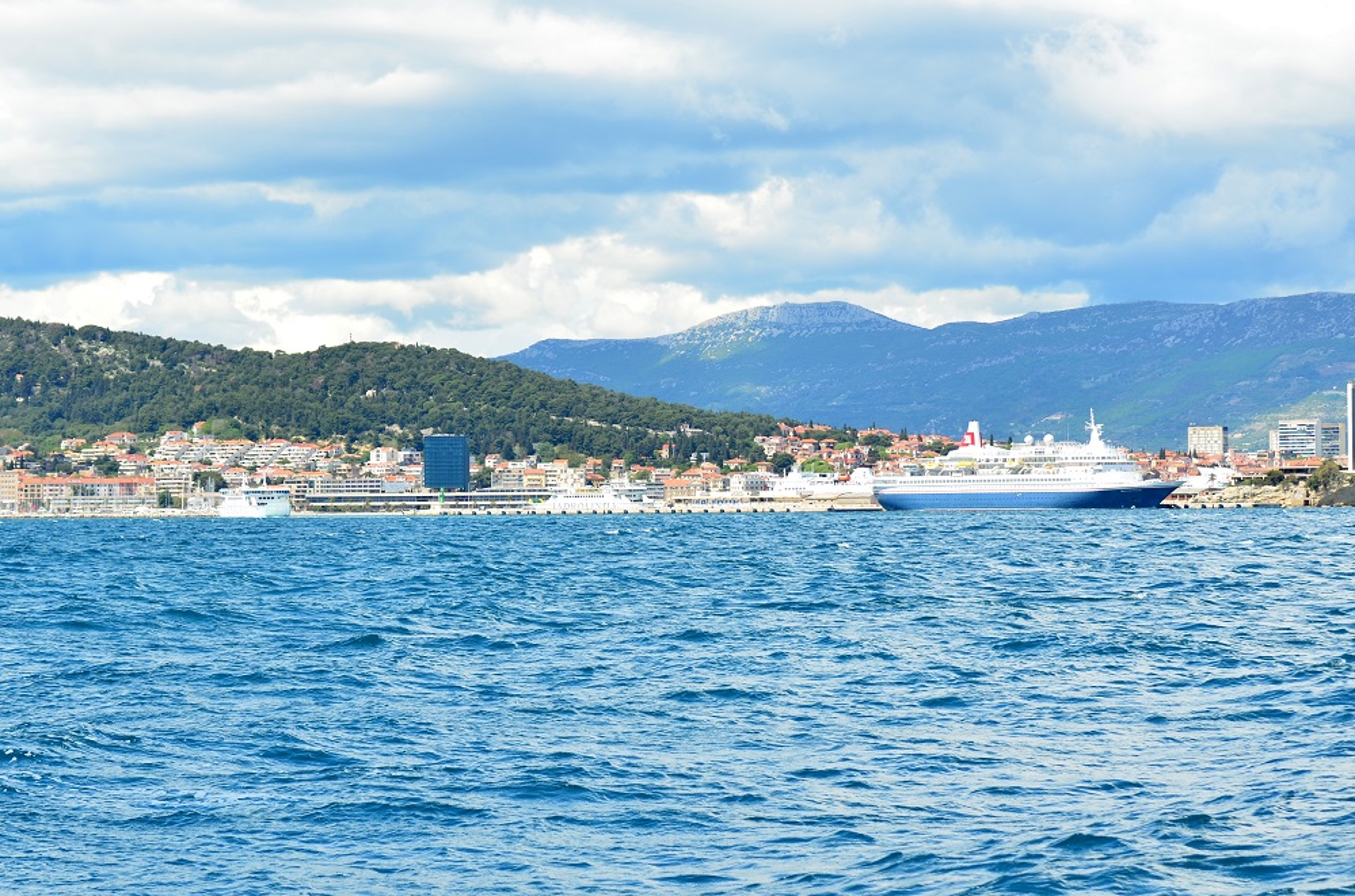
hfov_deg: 19.5
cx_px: 678
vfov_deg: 13.0
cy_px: 448
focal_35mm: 105
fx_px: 3943
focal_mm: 70
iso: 100
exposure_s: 1/320
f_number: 5.6
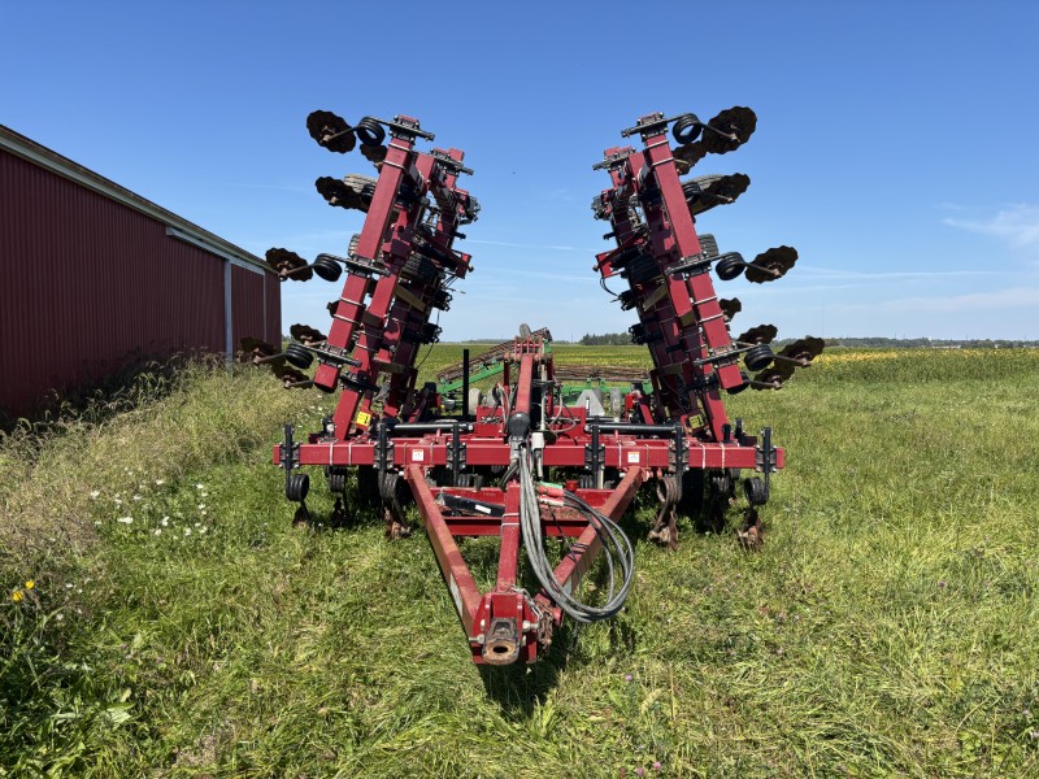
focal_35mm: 26
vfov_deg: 53.1
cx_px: 520
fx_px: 780
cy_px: 390
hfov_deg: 67.3
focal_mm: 5.96
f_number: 1.6
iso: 50
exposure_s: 1/2857
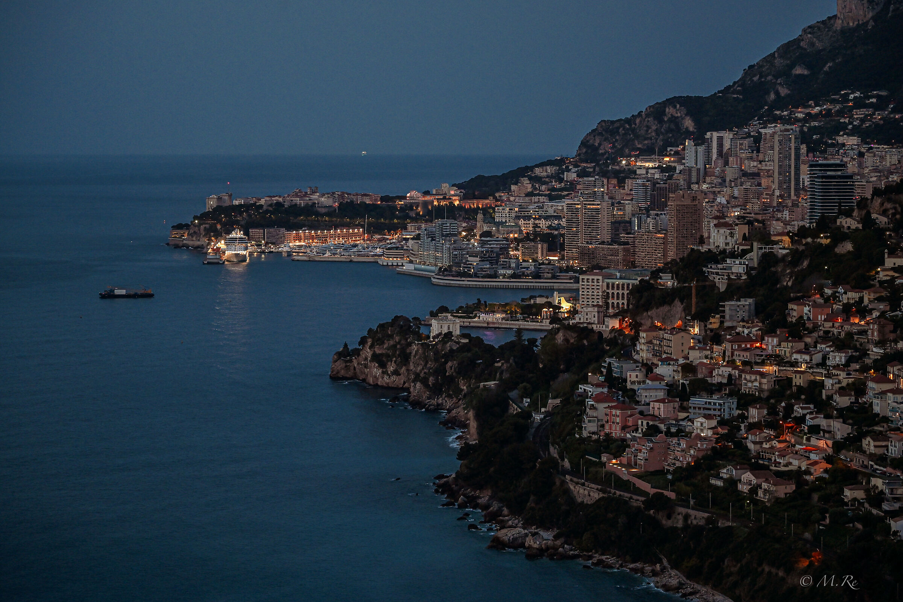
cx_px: 452
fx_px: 2508
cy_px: 301
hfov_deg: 20.4
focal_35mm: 100
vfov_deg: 13.7
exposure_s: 1/30
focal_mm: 100
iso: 1600
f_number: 4.5
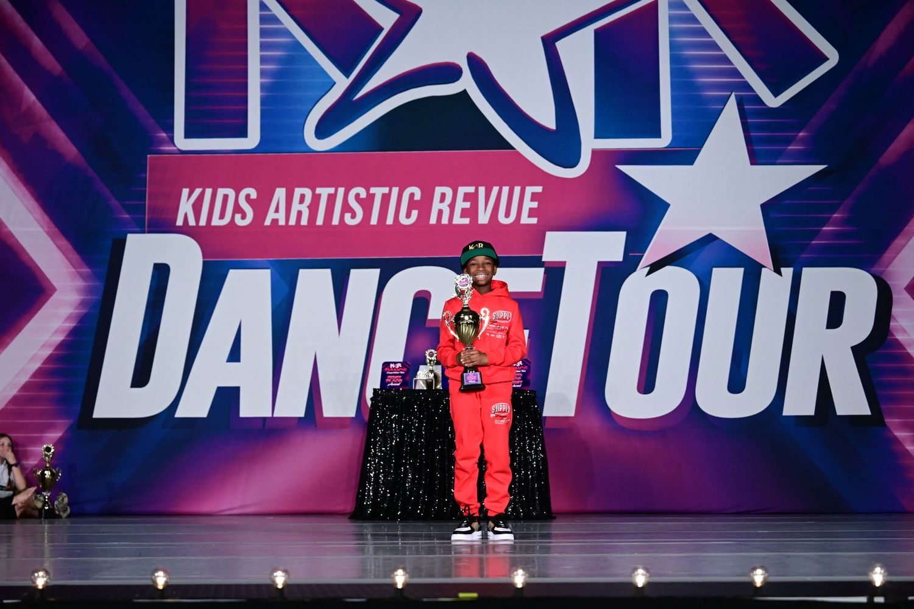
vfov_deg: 19.5
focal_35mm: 70
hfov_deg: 28.8
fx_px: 1777
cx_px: 457
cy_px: 304
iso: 4000
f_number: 4
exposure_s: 1/640
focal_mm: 70
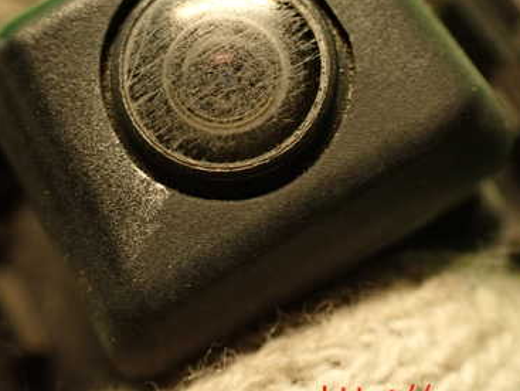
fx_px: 737
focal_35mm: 49
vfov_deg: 29.3
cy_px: 99
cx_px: 217
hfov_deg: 38.8
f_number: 2.3
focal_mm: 5.4
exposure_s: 1/30
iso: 400
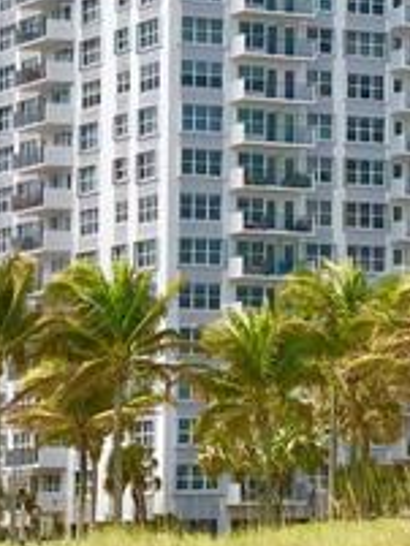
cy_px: 43
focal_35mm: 207
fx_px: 3266
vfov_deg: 9.5
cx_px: 676
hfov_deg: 7.0
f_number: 2.4
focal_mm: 6
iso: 16
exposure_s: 1/1779
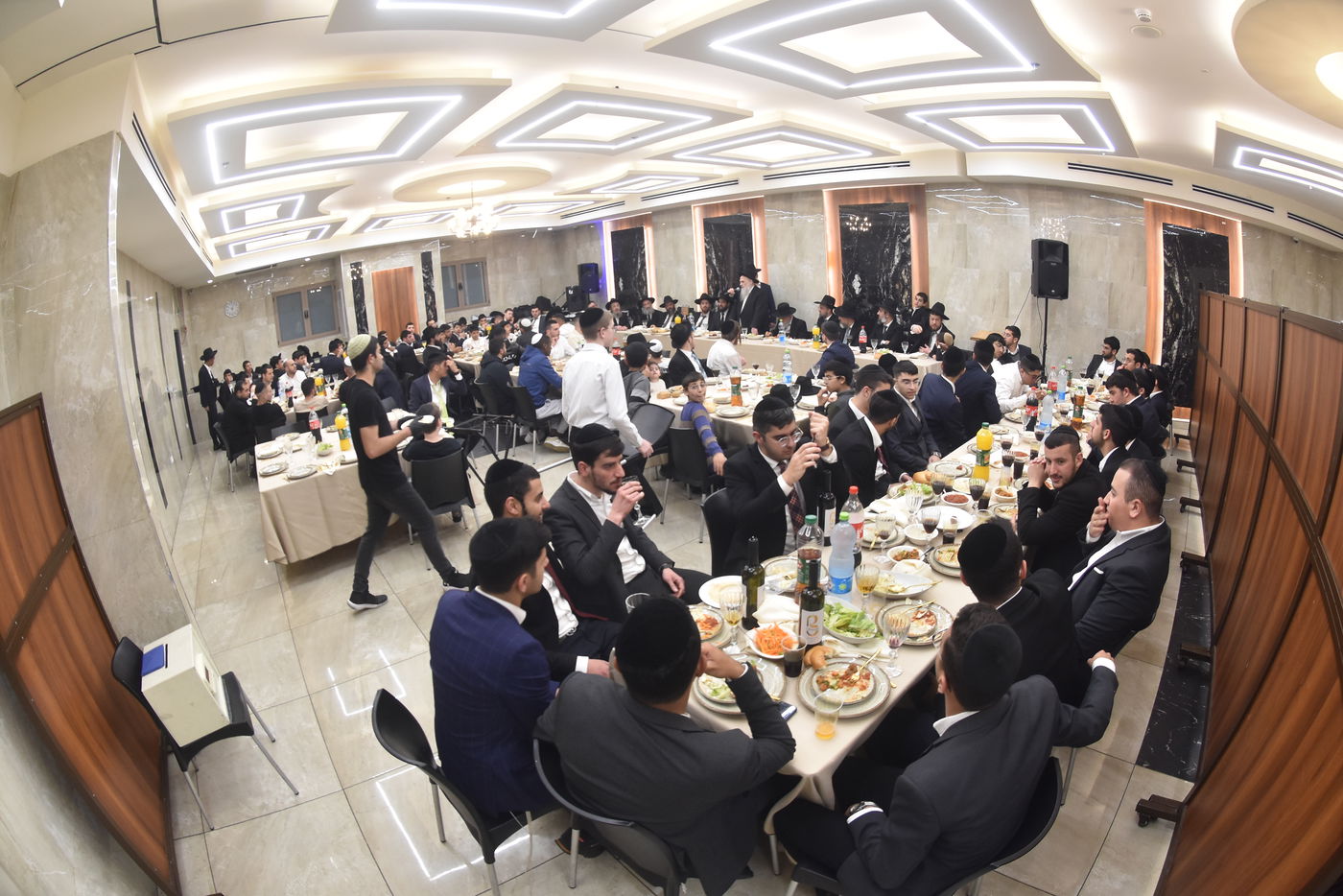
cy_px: 448
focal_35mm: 16
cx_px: 672
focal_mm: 10.5
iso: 1000
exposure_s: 1/100
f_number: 5.6
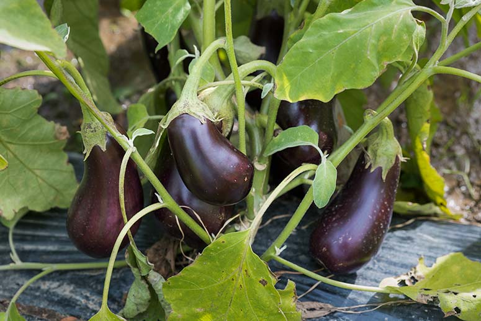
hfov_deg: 34.5
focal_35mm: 58
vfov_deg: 23.4
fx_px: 775
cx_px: 240
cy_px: 160
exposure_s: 1/320
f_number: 5
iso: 640
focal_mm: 58
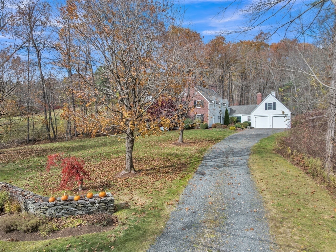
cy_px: 126
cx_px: 168
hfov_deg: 71.6
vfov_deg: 56.8
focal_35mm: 24
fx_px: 233
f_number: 2.8
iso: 120
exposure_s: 1/40
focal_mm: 12.29
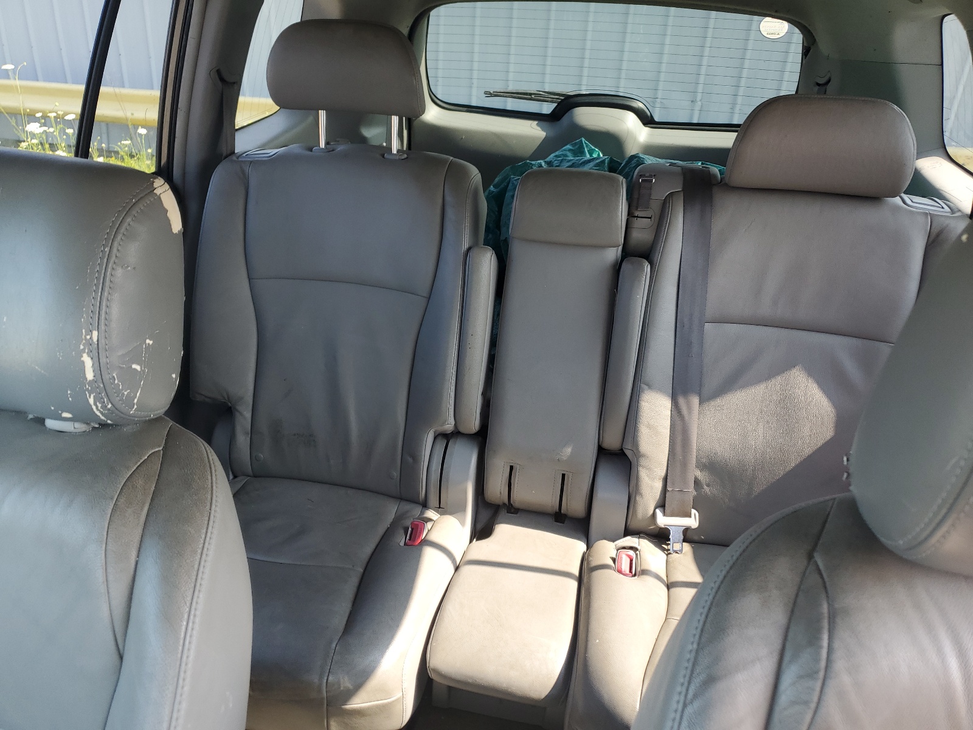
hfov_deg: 67.3
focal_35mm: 26
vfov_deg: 53.1
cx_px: 486
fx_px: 731
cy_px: 365
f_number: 1.5
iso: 50
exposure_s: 1/127
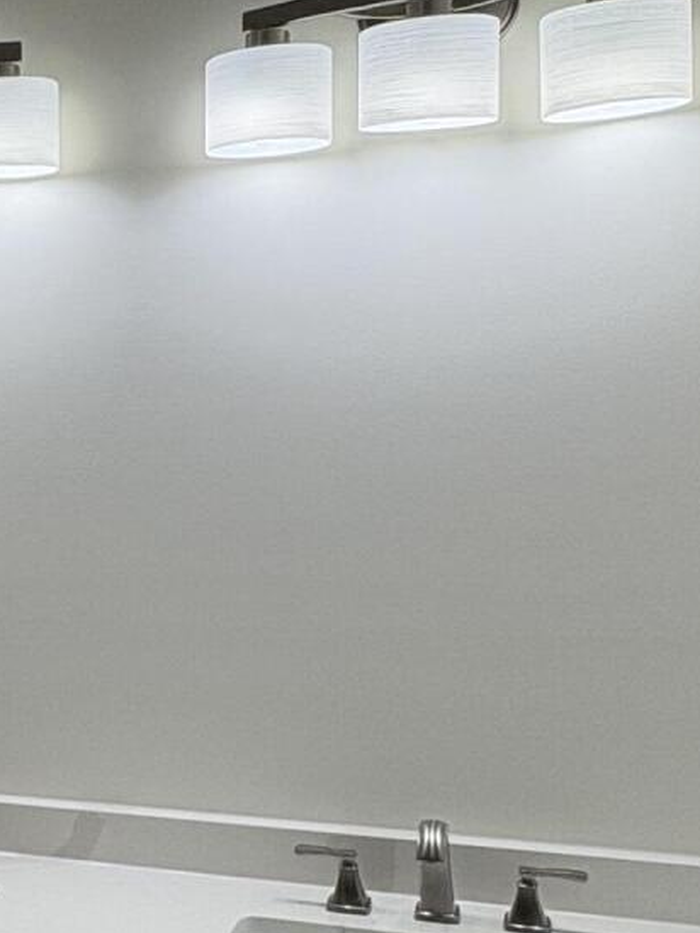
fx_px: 1375
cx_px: -66
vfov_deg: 37.4
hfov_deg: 26.4
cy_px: 534
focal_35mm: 51
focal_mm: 2.22
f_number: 2.2
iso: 64
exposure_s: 1/280
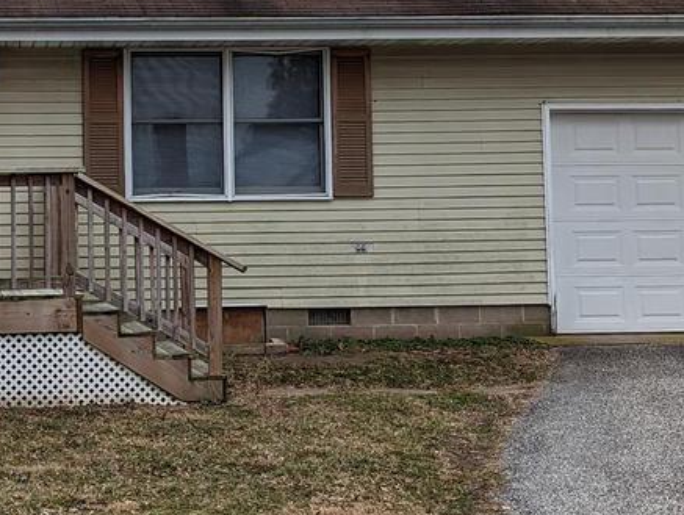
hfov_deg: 24.3
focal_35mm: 79
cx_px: 136
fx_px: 1563
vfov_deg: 18.6
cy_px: 122
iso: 47
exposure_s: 1/993
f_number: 1.85
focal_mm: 6.81
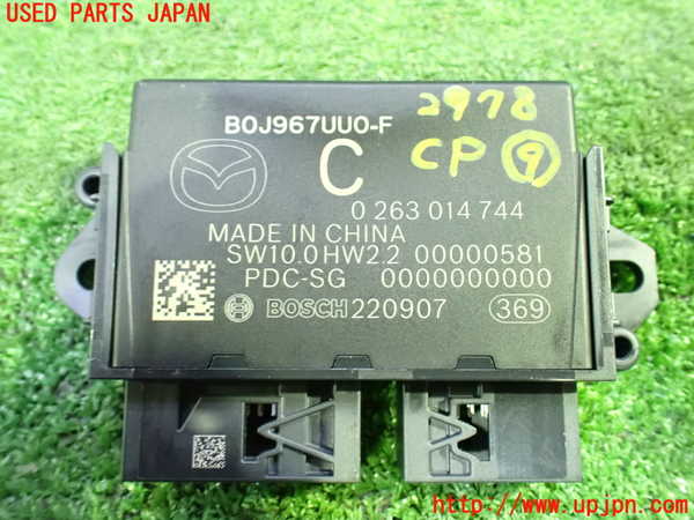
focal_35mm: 30
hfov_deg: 60.0
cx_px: 347
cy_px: 260
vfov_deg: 46.8
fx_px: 601
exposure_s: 1/25
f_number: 2.3
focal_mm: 5.4
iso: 1600
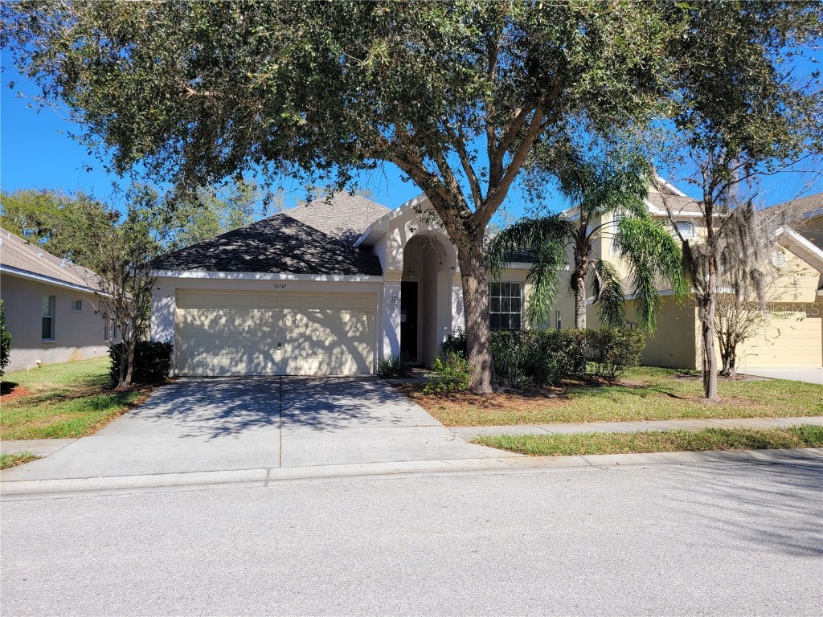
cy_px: 308
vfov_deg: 53.1
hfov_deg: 67.3
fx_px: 618
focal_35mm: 26
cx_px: 412
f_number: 1.8
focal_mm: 5.4
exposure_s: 1/1973
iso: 40
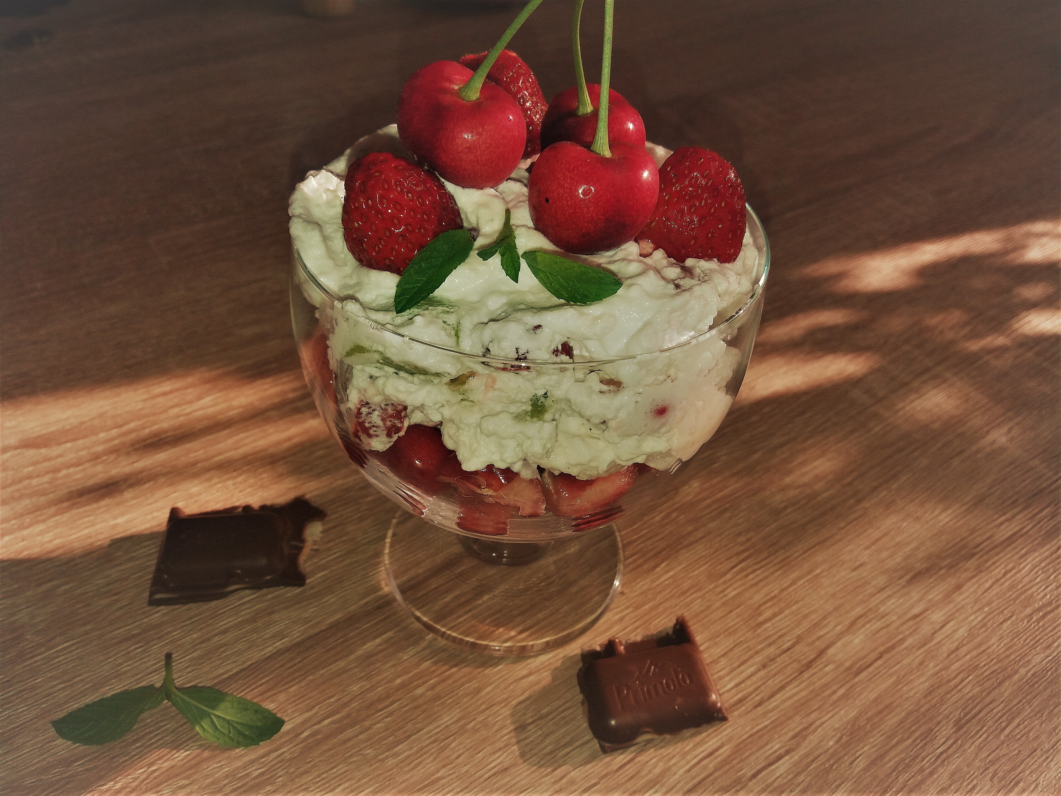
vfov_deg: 49.7
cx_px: 530
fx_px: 858
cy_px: 398
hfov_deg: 63.4
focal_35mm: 28
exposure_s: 1/362
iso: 64
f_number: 1.9
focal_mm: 3.7
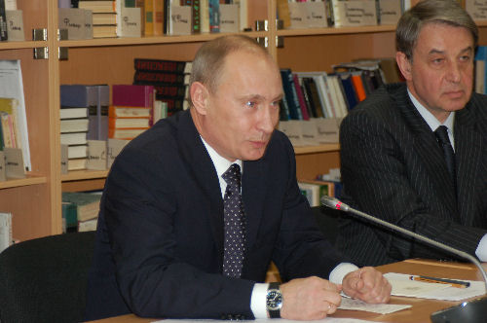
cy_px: 162
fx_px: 1986
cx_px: 244
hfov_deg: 14.0
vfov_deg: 9.3
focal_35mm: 147
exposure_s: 1/60
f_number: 4.5
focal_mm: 98
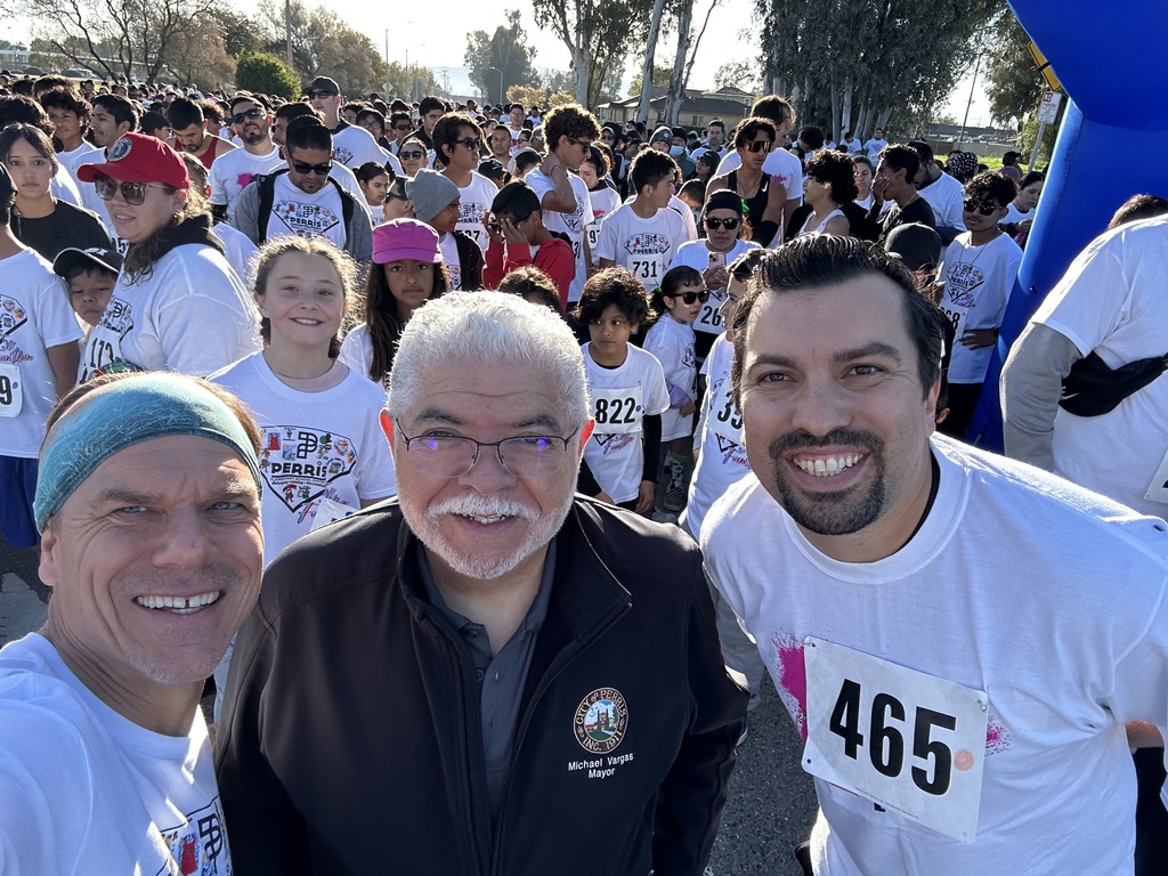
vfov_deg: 58.9
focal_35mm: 23
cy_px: 438
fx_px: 776
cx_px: 584
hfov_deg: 73.9
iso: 25
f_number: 1.9
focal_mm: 2.69
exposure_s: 1/194
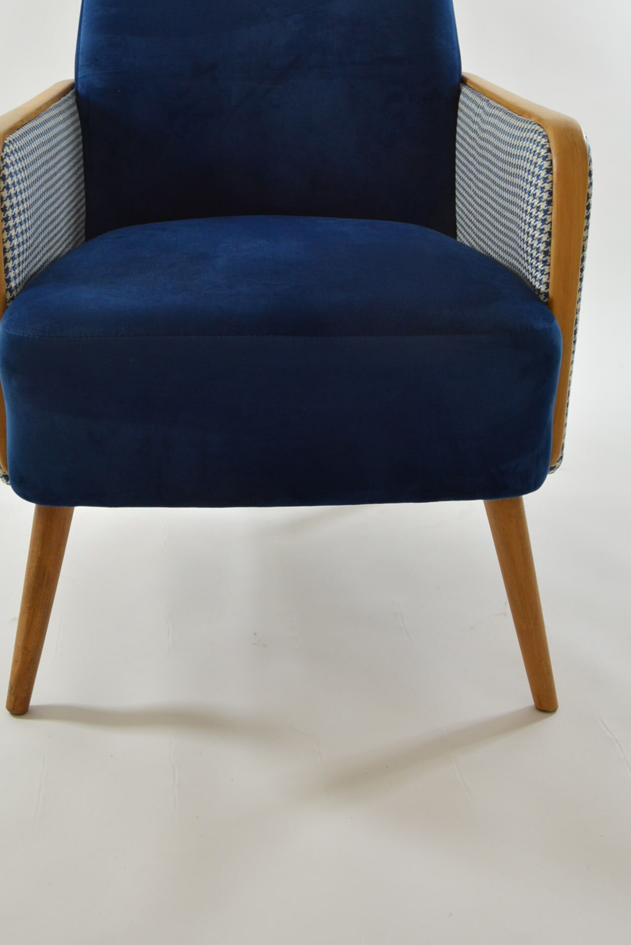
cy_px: 213
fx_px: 1307
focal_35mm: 50
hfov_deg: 27.1
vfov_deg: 38.5
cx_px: 283
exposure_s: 1/60
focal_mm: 21
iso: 400
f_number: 5.6
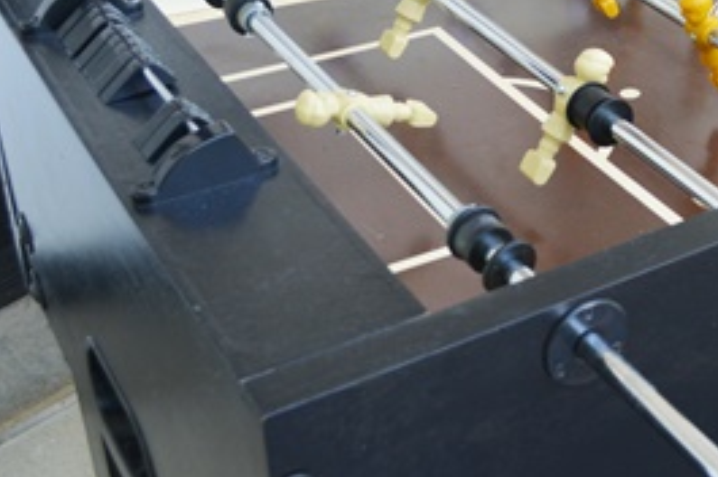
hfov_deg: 27.9
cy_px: -11
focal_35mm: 68
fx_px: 1355
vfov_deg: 19.3
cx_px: 723
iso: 360
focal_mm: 20
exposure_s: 1/125
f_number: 5.6
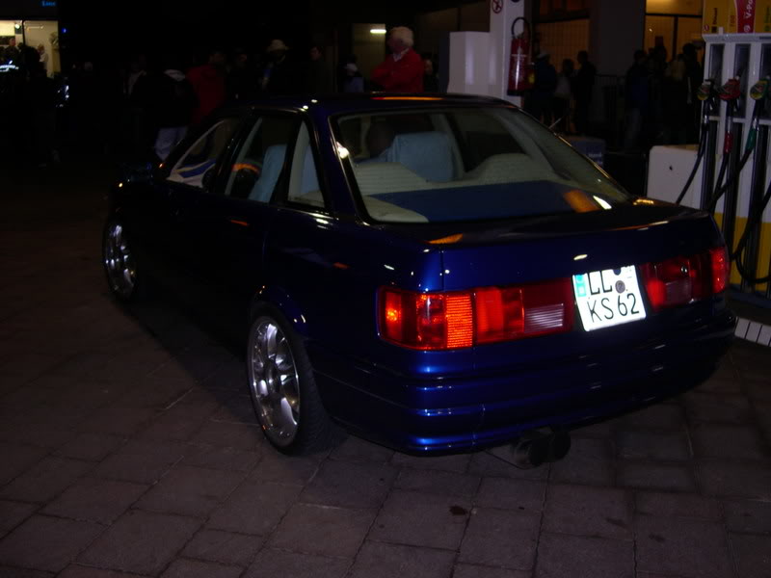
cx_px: 386
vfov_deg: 37.7
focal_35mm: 38
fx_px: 846
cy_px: 289
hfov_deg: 49.0
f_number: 2.8
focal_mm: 8
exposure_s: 1/60
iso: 100
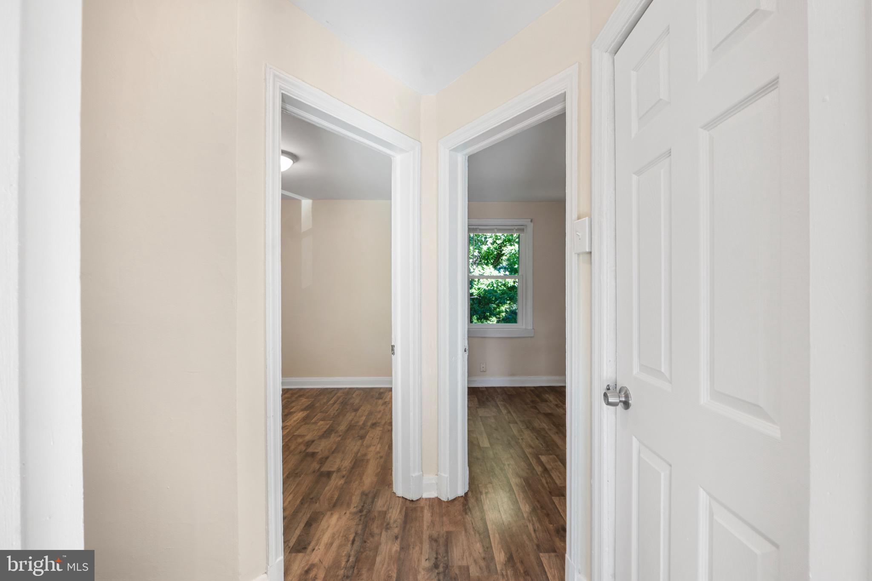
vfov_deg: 77.3
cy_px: 290
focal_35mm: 15
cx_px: 436
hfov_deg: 100.4
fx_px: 363
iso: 100
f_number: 9
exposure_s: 1/1.25
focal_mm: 10
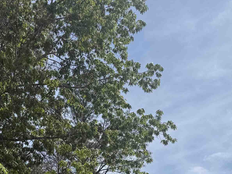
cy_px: 210
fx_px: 416
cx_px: 131
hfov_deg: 31.2
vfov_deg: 21.9
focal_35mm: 62
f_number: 1.78
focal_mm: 6.76
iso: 80
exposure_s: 1/7353
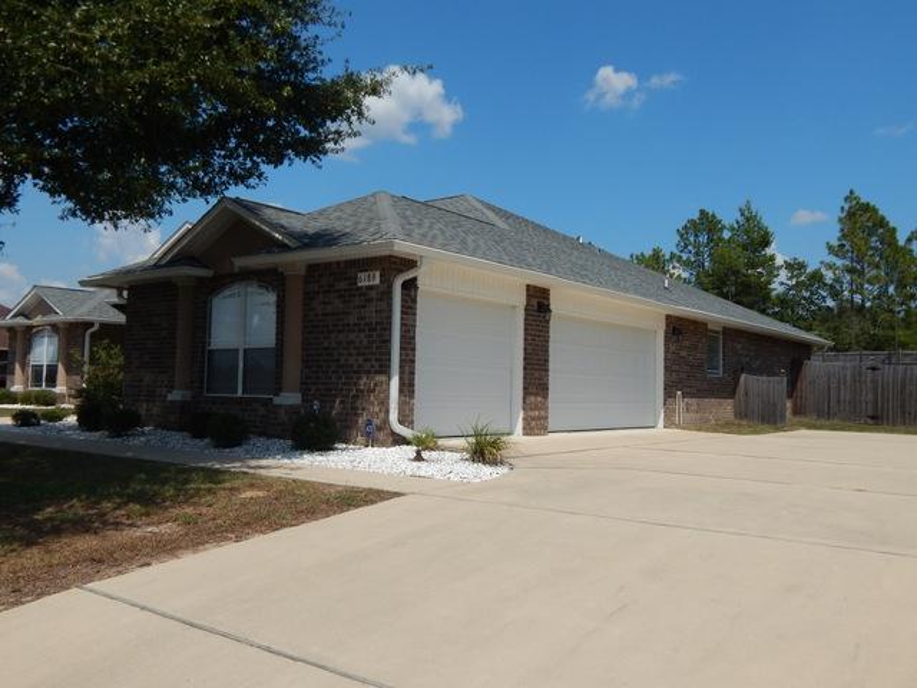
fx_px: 821
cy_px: 344
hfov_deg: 58.4
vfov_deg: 45.4
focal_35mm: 31
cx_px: 458
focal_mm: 5.6
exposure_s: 1/640
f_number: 6.5
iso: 125
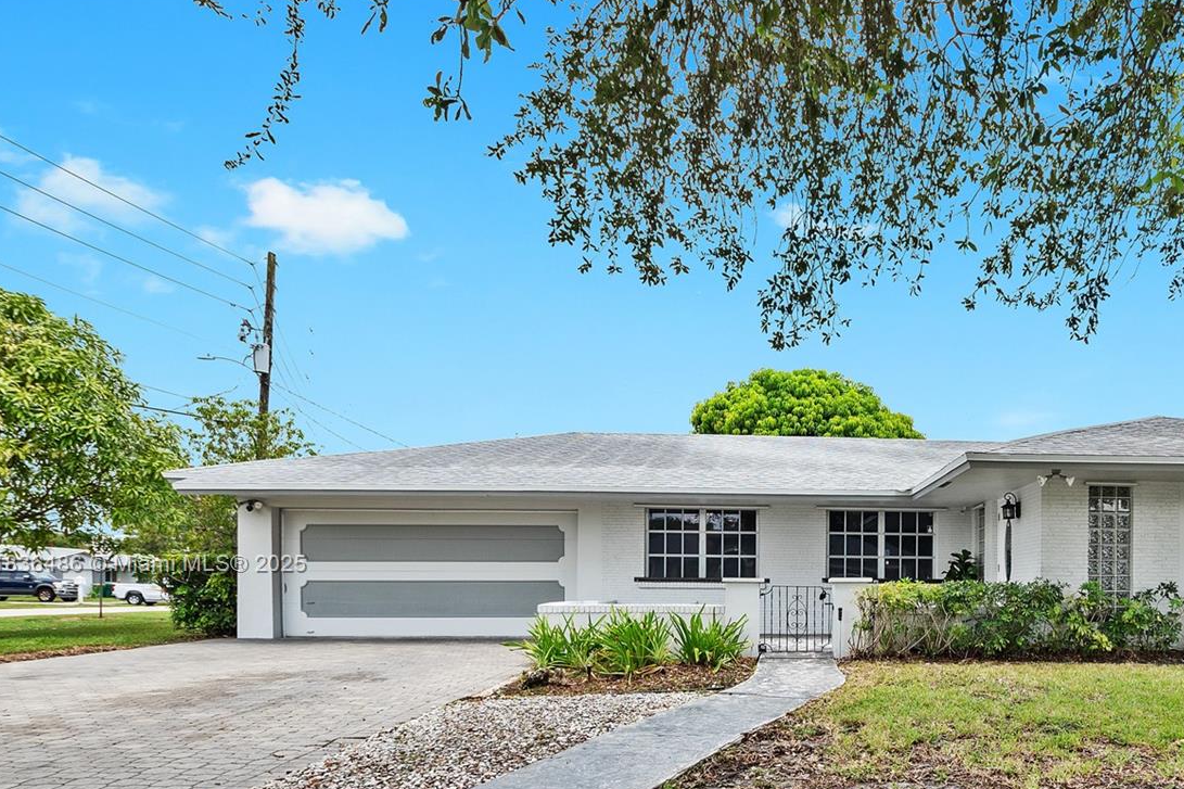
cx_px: 827
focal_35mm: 22
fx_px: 723
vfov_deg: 55.2
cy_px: 565
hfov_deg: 75.1
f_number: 8
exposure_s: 1/125
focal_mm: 10
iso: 200
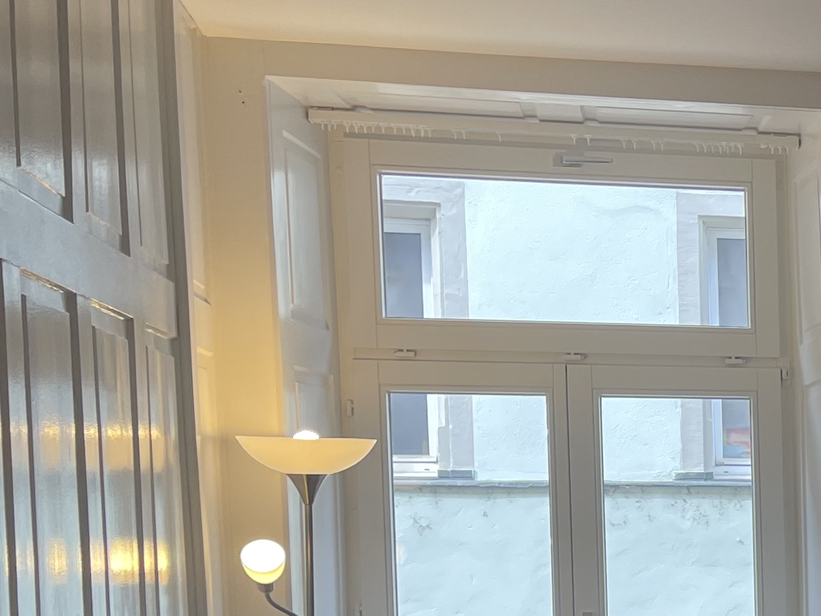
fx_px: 1921
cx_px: 1257
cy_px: 681
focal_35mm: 81
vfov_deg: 17.6
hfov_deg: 20.4
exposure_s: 1/100
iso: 40
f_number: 1.6
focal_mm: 5.1
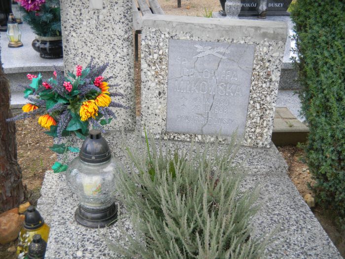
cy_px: 130
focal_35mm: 46
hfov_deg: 41.2
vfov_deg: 31.5
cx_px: 172
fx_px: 458
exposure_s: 1/142
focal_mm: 8.3
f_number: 4.1
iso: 80
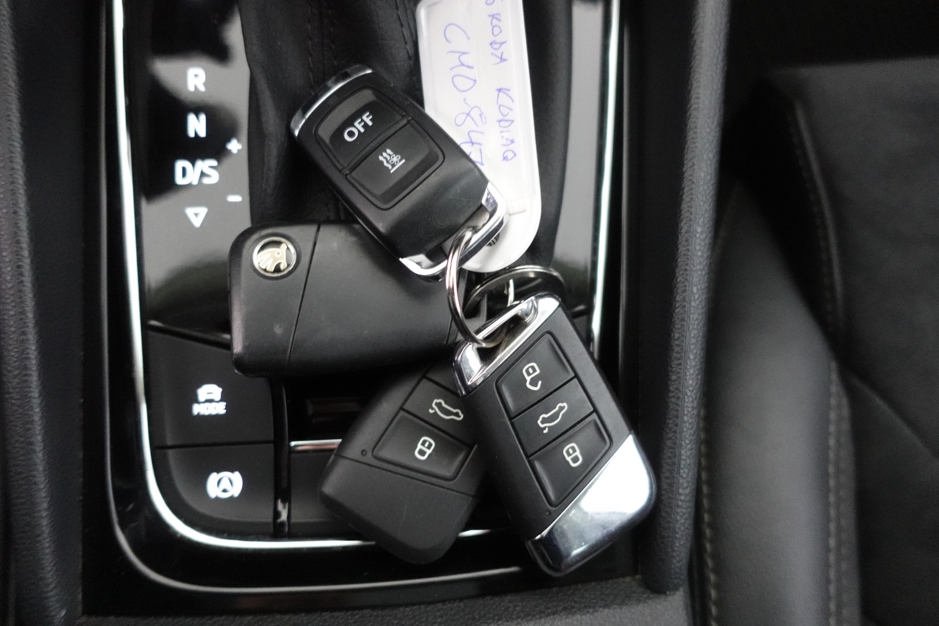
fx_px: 626
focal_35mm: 24
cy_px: 313
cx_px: 470
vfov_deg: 53.1
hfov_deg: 73.7
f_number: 1.8
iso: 3200
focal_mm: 9.4
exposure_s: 1/50
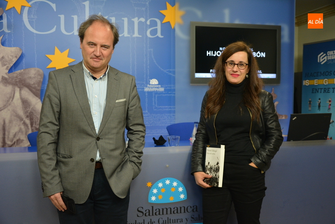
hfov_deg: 49.5
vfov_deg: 34.3
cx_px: 168
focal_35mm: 39
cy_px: 112
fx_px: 363
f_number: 4
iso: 1100
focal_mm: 26
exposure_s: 1/90
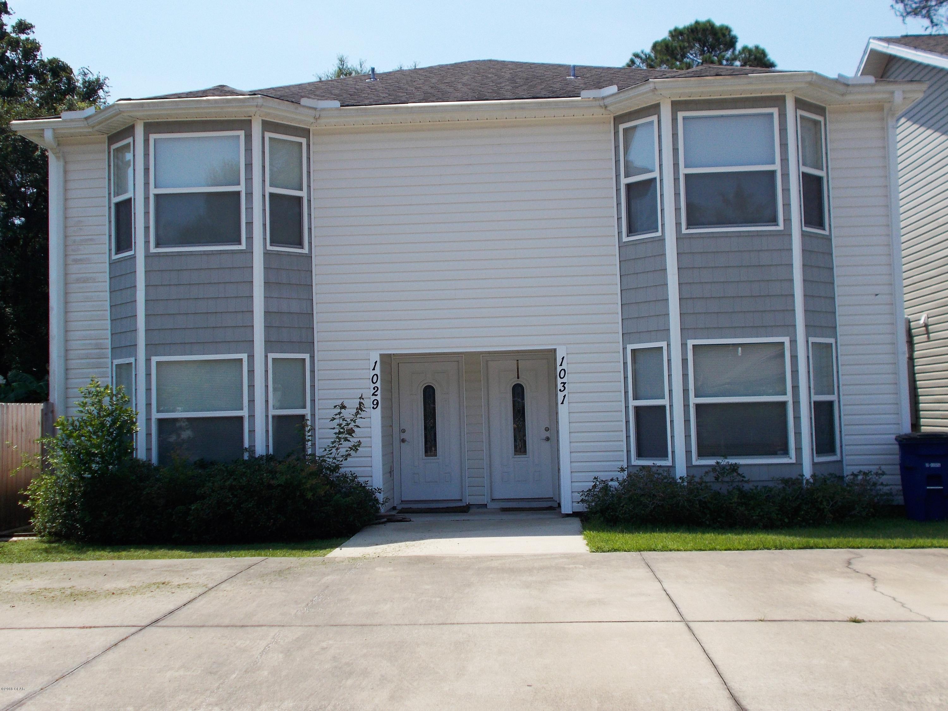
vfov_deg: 36.8
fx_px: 1068
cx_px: 474
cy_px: 356
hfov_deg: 47.9
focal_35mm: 39
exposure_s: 1/160
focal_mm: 6.9
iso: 80
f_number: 9.8
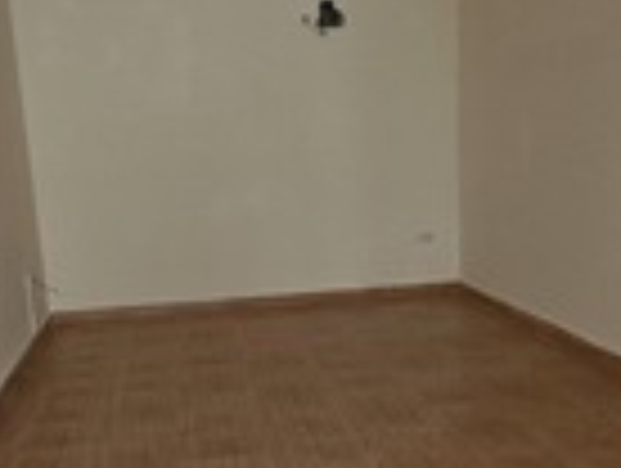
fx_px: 773
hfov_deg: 43.7
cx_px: 340
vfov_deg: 33.2
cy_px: 340
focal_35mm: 43
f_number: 1.9
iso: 1000
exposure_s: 1/50
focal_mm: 2.2
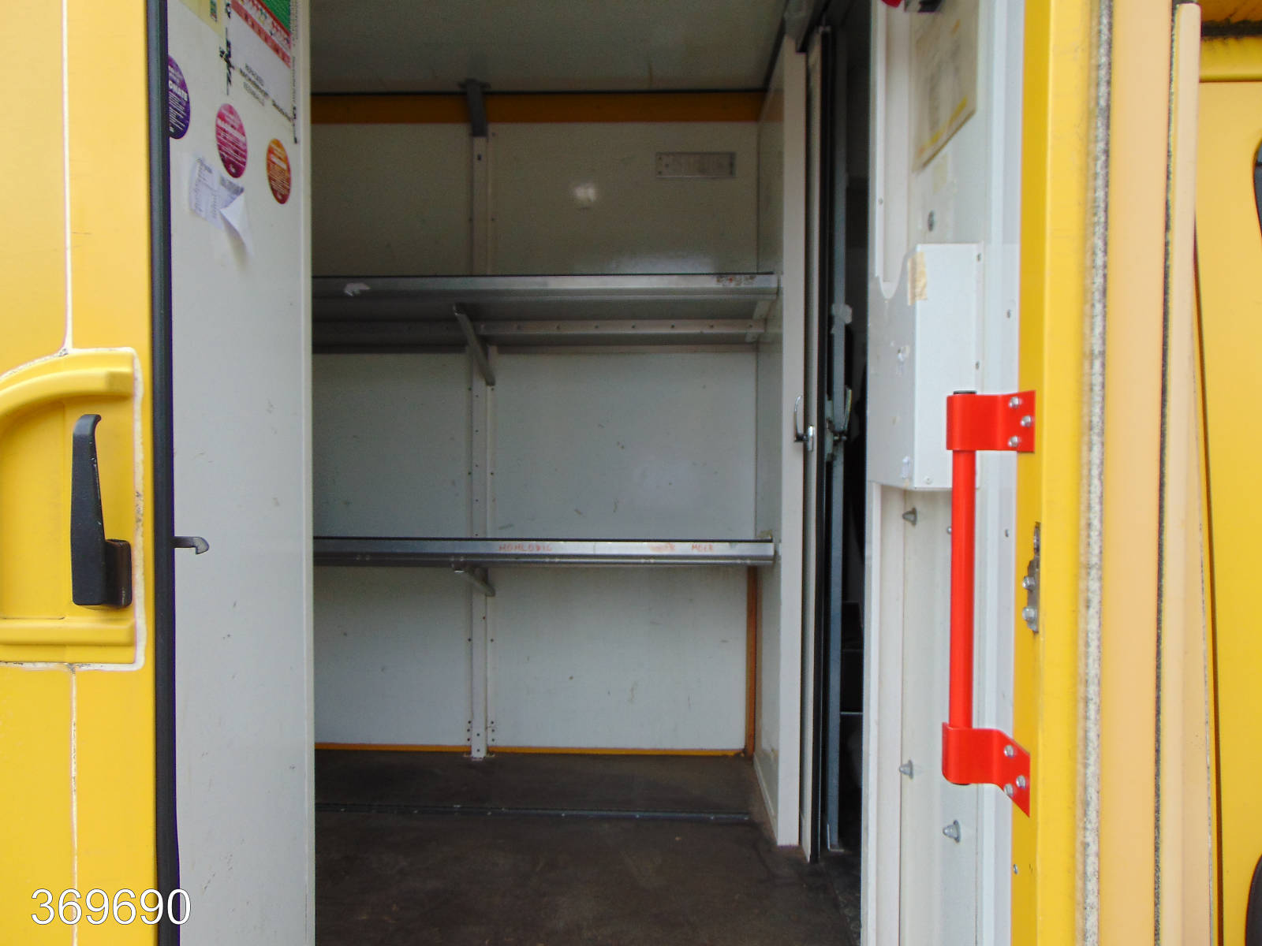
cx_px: 631
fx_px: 911
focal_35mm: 25
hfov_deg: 69.4
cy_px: 473
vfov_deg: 54.9
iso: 80
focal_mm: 4.5
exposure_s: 1/160
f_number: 3
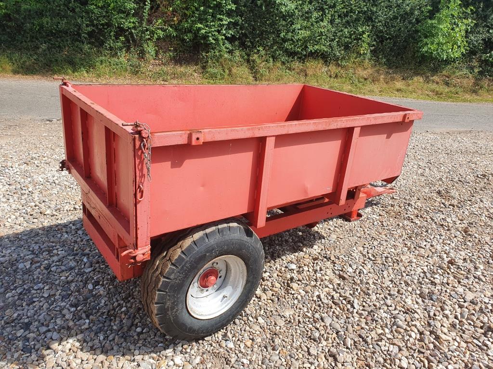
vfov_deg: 53.1
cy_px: 184
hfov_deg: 67.3
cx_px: 246
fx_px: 370
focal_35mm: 26
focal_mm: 4.32
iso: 50
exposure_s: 1/1156
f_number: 2.4
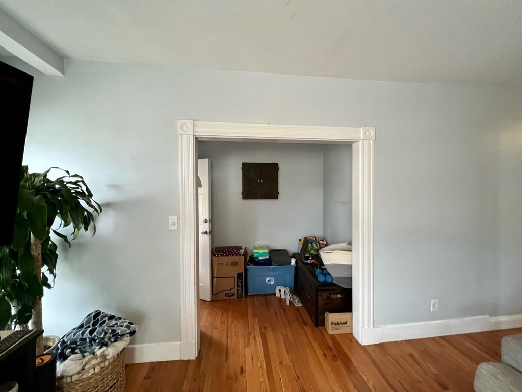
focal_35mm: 13
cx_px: 261
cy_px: 196
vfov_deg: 89.9
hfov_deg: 106.2
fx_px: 196
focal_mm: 1.57
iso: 250
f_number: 1.8
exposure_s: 1/120
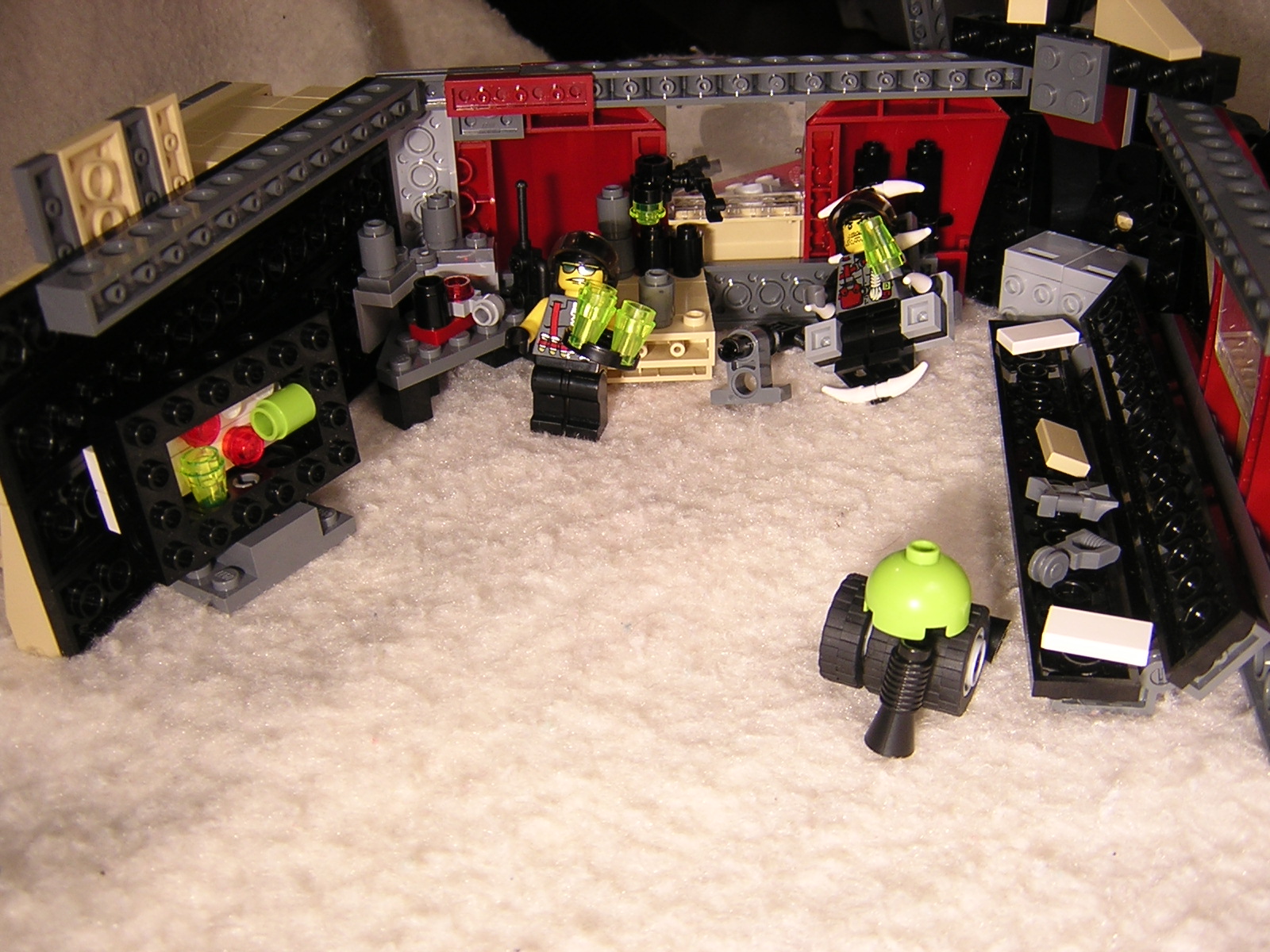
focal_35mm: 36
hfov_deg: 51.4
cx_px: 635
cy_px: 476
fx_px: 1321
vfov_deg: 39.7
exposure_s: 1/72.8
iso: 100
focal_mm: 4.7
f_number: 2.6
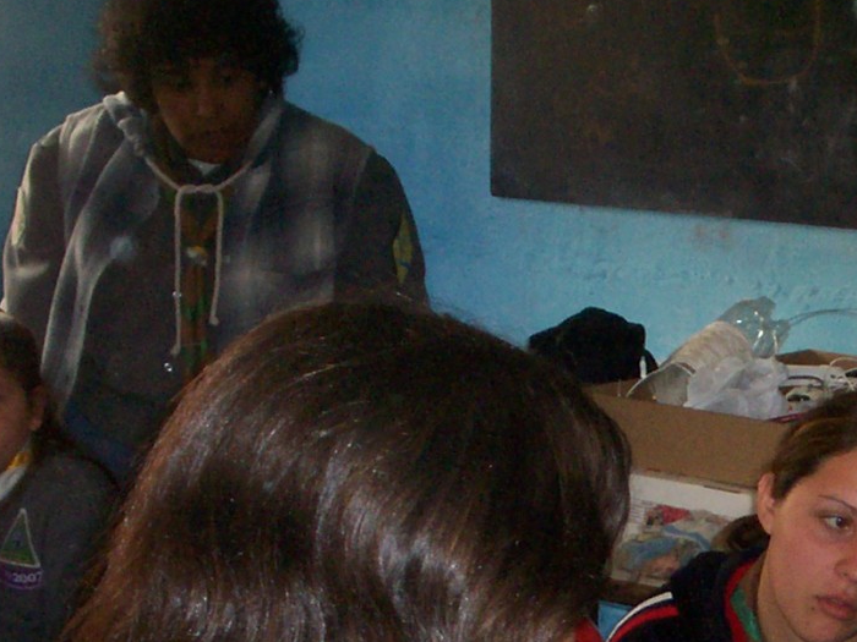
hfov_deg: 18.3
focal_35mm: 103
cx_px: 957
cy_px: 725
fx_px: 2550
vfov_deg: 14.0
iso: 140
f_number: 4.5
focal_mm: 5.9
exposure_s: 1/64
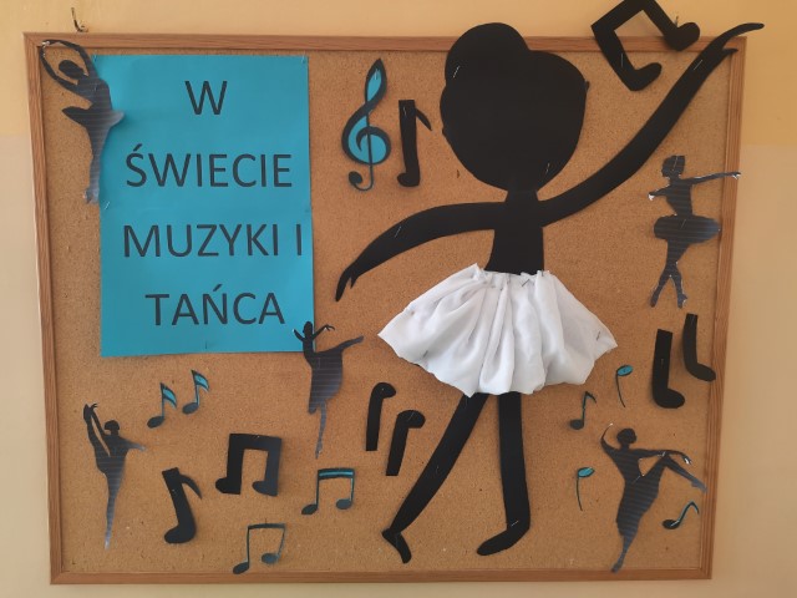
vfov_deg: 54.9
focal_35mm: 25
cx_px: 398
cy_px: 299
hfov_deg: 69.4
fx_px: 576
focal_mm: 4.6
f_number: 2
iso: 80
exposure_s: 1/50
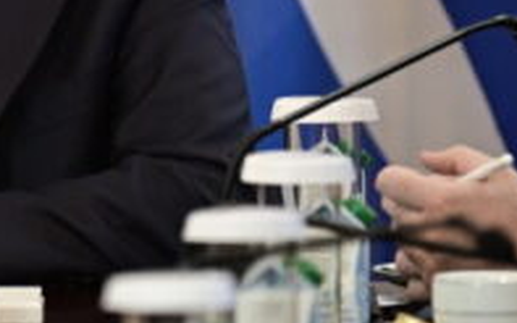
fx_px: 10142
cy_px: -75
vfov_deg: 1.8
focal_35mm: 720
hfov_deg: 2.9
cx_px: -236
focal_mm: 200
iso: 800
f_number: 3.2
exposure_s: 1/200
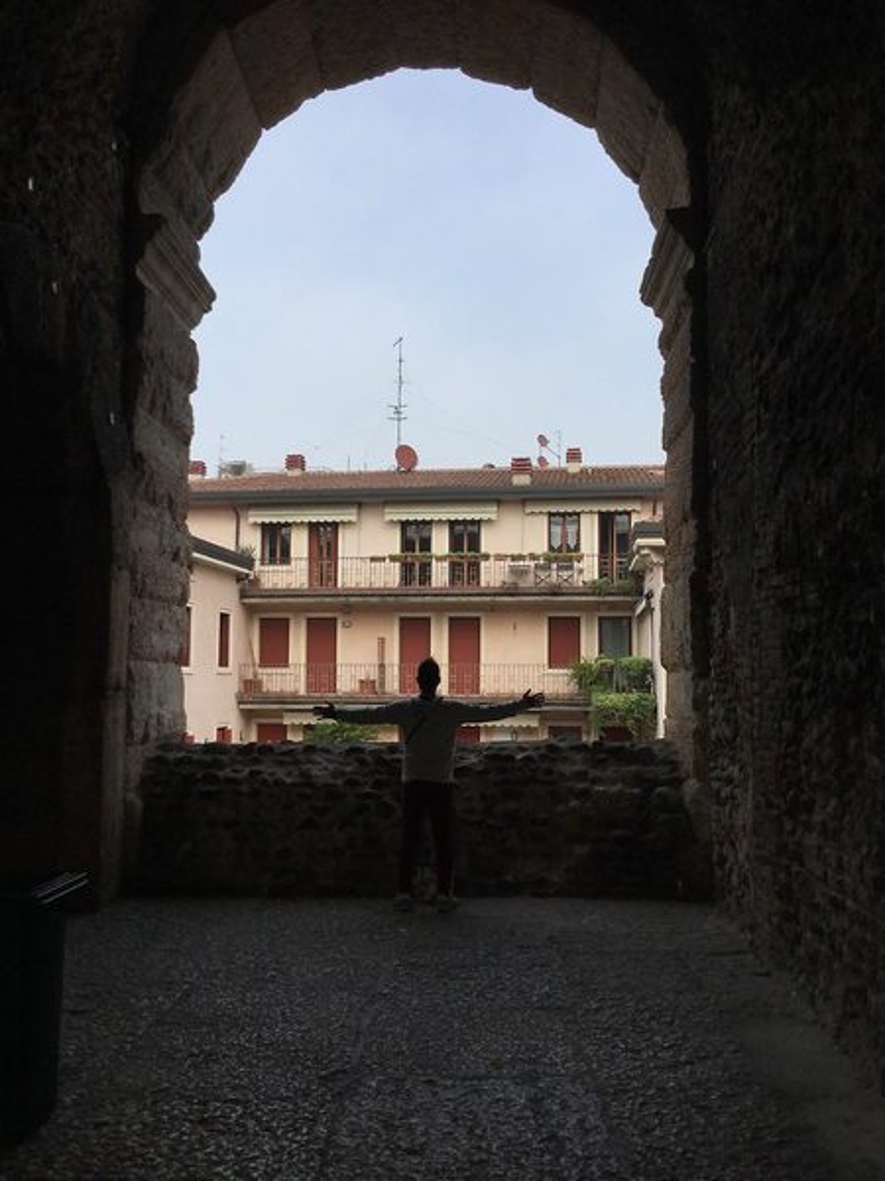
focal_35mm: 31
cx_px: 442
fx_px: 1057
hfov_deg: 45.4
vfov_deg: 58.4
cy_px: 590
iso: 25
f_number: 2.4
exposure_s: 1/823
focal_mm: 3.3
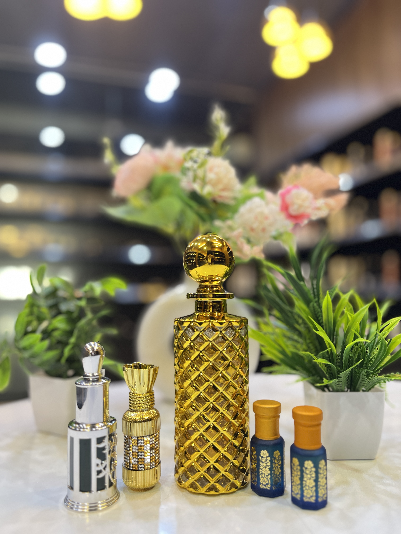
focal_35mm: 26
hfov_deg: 53.1
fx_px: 402
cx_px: 200
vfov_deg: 67.3
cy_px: 267
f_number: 1.6
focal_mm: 5.1
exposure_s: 1/50
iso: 160
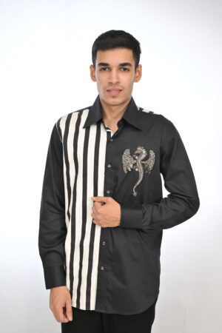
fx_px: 490
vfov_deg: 37.5
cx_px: 111
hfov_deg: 25.5
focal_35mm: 53
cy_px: 166
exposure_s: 1/125
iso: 1000
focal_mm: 53
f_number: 6.3
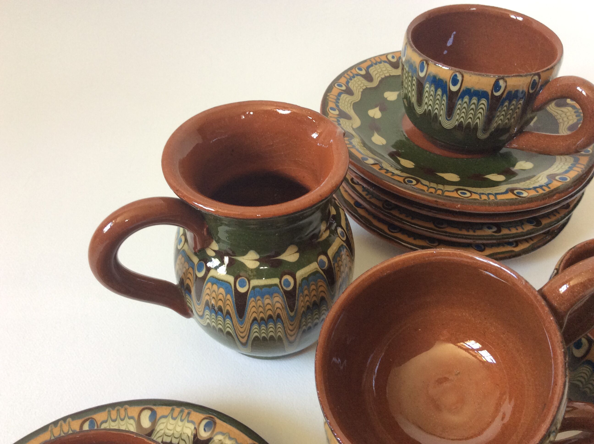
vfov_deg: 44.1
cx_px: 297
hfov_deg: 56.9
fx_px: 548
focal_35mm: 32
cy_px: 222
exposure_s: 1/25
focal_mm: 3.3
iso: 64
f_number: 2.4
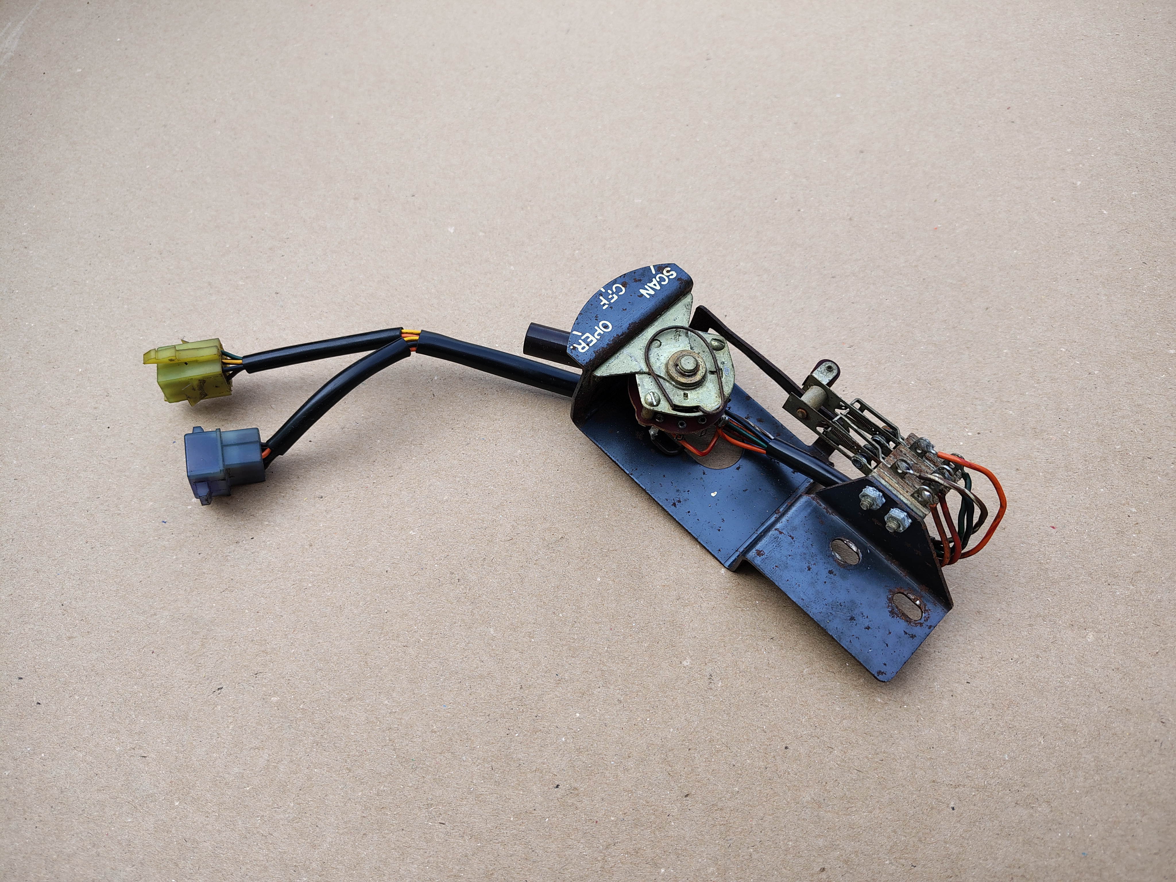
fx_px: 815
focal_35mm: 24
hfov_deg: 71.6
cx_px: 588
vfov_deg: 56.8
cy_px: 441
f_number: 1.8
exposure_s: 1/646
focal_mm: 5.56
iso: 100
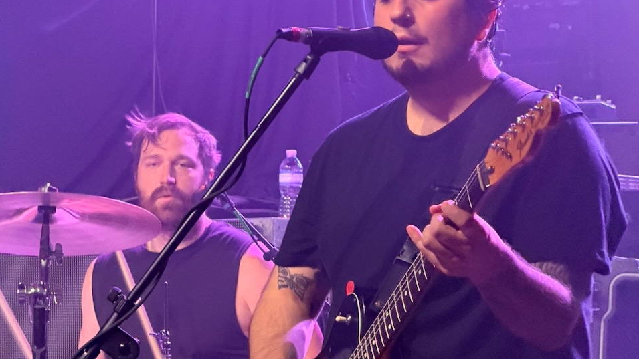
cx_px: 319
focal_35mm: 146
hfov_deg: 14.7
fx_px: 2474
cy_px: 283
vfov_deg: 8.3
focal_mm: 16.89
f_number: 2.8
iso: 1000
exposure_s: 1/40
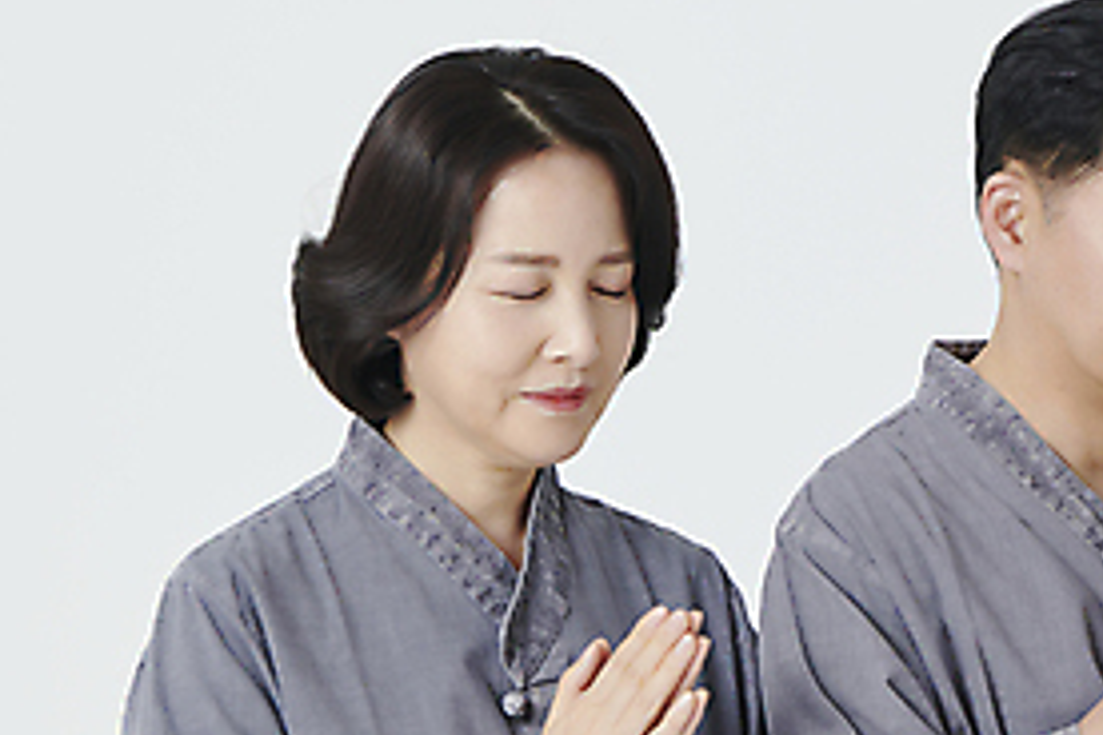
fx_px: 4657
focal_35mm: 152
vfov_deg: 9.0
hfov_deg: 13.3
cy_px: 419
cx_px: 1087
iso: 80
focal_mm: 70
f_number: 11
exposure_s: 1/125
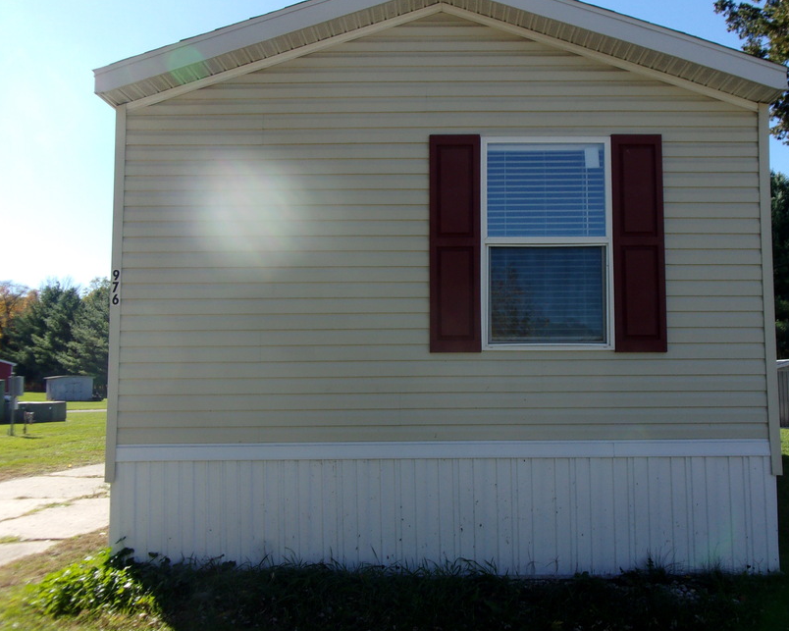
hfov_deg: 52.8
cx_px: 430
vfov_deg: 43.3
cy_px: 301
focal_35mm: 34
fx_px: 794
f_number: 10.8
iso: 80
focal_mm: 5.1
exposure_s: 1/58
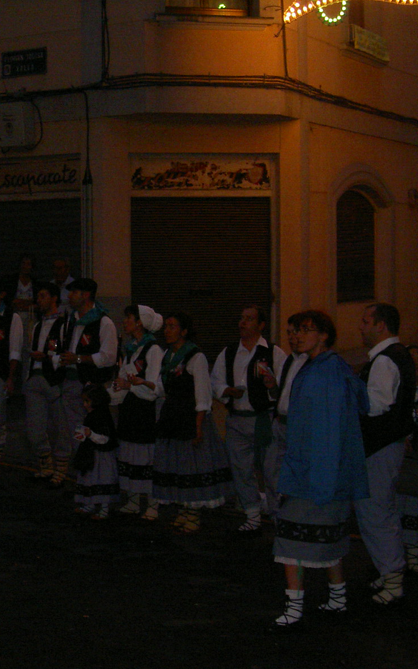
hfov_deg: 20.2
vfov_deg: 32.5
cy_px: 337
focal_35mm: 63
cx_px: 37
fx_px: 1149
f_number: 2.9
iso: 100
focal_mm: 9
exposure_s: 1/64.1
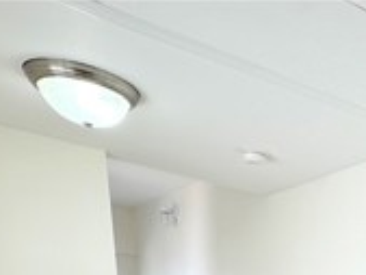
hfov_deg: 31.2
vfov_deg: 19.3
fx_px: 561
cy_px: 518
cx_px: 424
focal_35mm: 53
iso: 40
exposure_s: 1/157
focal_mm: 2.22
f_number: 2.2
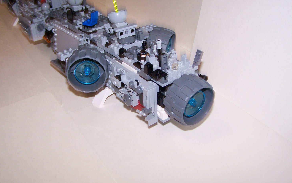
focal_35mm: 41
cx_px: 144
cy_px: 79
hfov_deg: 48.2
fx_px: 326
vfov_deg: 31.2
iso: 160
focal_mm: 6.3
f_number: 2.8
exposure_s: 1/60
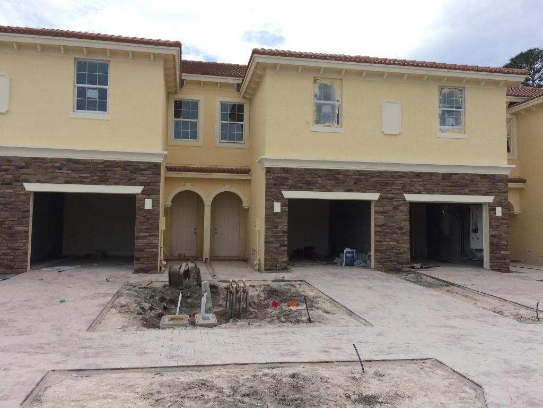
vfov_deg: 48.2
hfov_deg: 61.7
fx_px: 455
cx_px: 272
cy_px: 204
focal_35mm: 29
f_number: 2.2
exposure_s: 1/912
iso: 32
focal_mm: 4.15
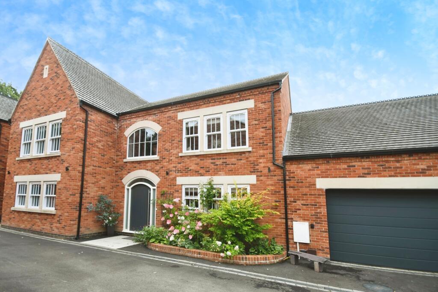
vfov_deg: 77.3
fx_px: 183
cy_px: 146
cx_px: 219
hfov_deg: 100.4
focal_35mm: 15
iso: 400
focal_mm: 10
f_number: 8
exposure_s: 1/320
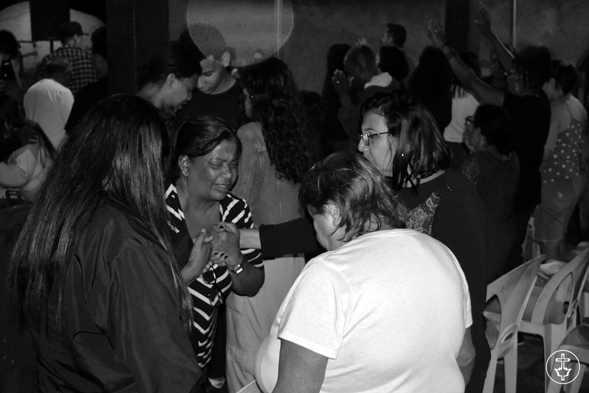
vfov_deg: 28.1
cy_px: 196
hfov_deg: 41.1
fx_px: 785
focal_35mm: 48
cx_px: 294
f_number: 4.5
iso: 3200
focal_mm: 32
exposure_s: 1/60
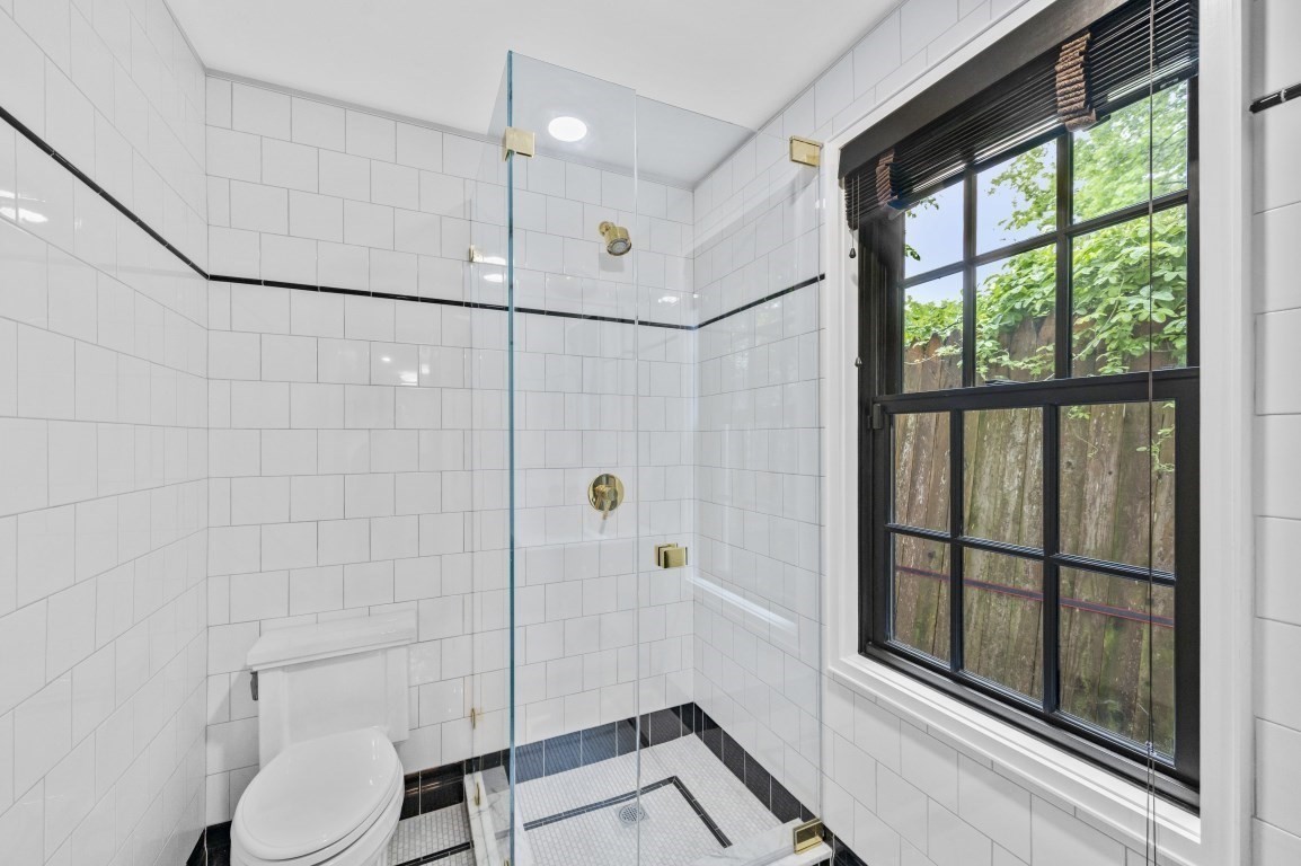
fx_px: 506
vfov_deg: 81.1
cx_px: 650
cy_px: 433
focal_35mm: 14
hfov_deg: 104.3
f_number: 5.6
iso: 800
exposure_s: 1/100
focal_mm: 14
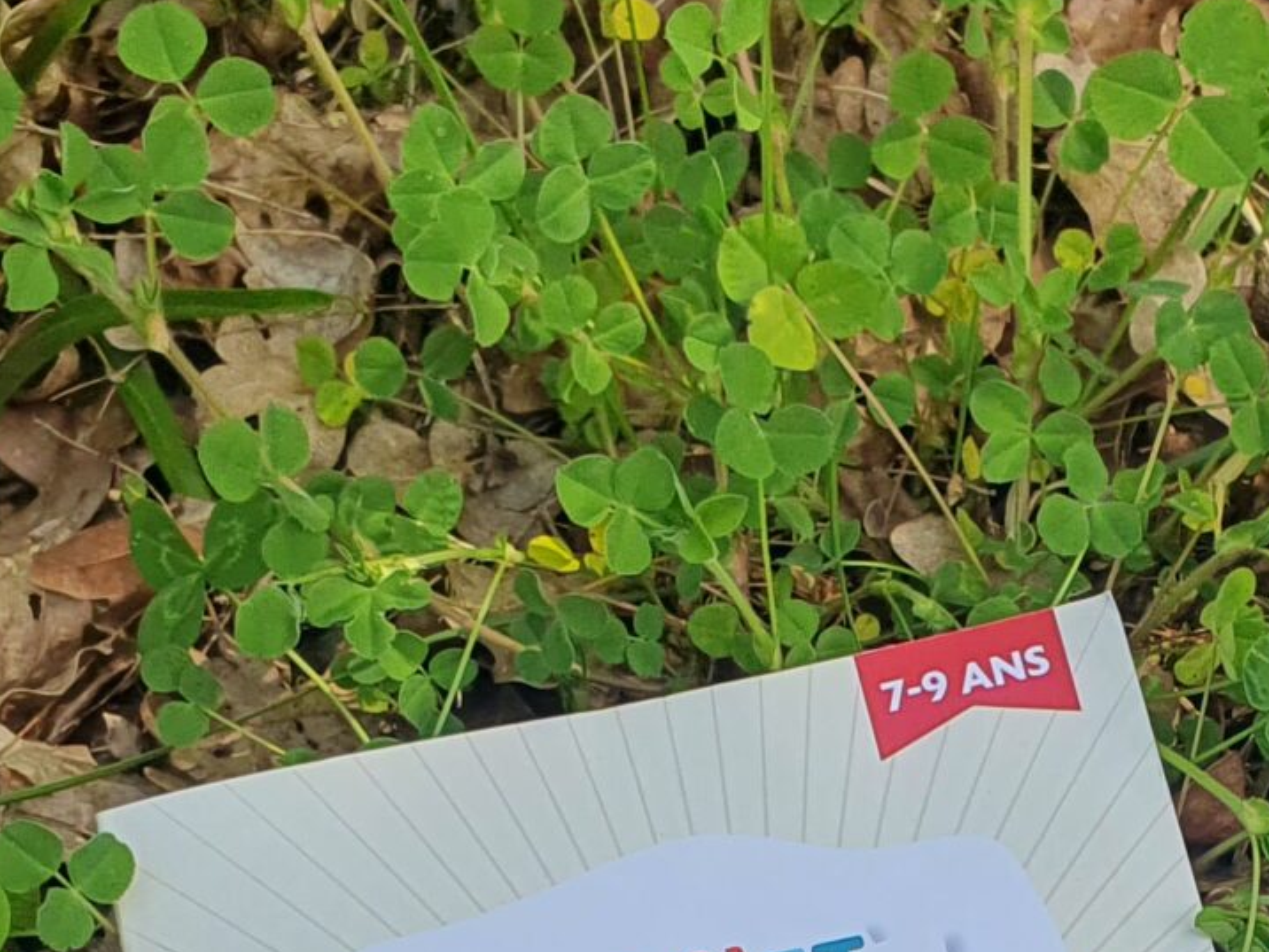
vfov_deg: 15.0
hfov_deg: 20.7
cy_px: 1344
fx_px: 3409
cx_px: 1118
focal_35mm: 93
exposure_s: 1/786
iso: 50
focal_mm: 4.32
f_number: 2.4
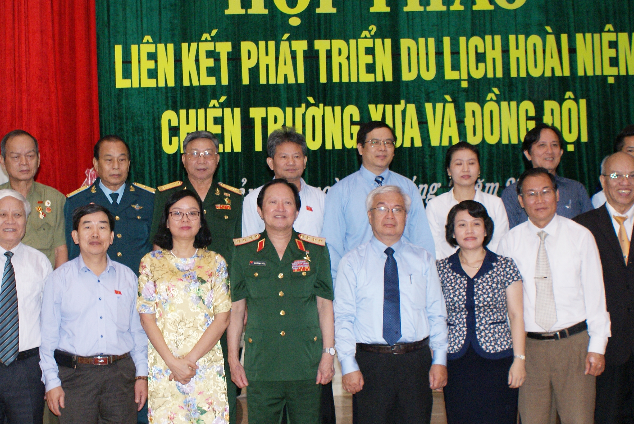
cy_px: 241
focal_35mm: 63
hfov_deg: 31.7
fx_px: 1111
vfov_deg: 21.6
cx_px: 228
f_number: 5.6
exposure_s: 1/60
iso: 400
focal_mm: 26
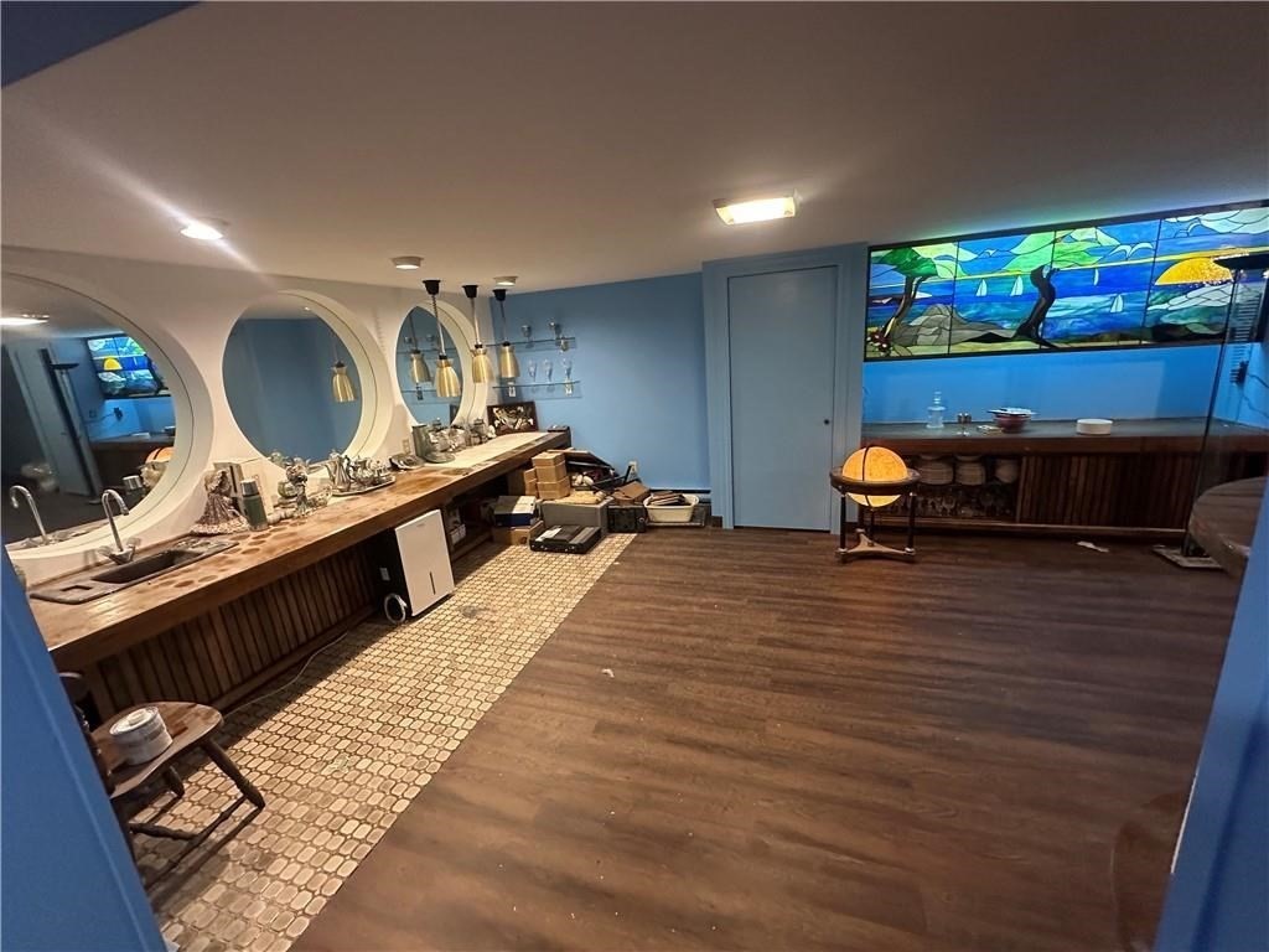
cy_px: 476
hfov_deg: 102.1
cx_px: 634
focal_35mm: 14
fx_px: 513
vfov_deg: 85.7
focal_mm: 2.22
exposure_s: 1/60
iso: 640
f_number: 2.2
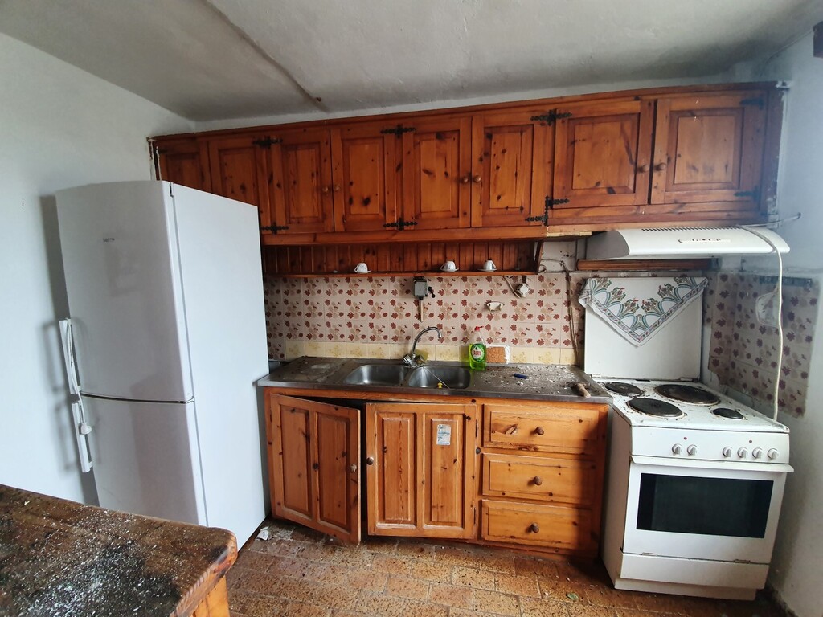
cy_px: 308
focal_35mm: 13
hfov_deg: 106.2
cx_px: 412
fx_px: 309
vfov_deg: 89.9
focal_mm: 1.8
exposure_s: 1/50
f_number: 2.2
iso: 250
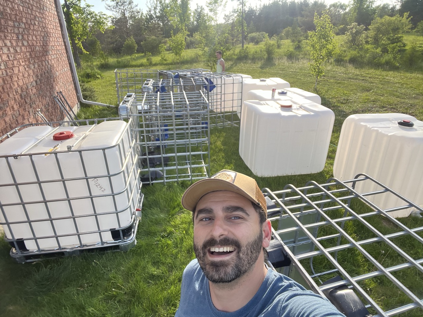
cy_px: 158
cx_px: 212
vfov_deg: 58.9
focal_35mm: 23
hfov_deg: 73.9
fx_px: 281
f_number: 2.2
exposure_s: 1/309
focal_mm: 2.71
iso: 32
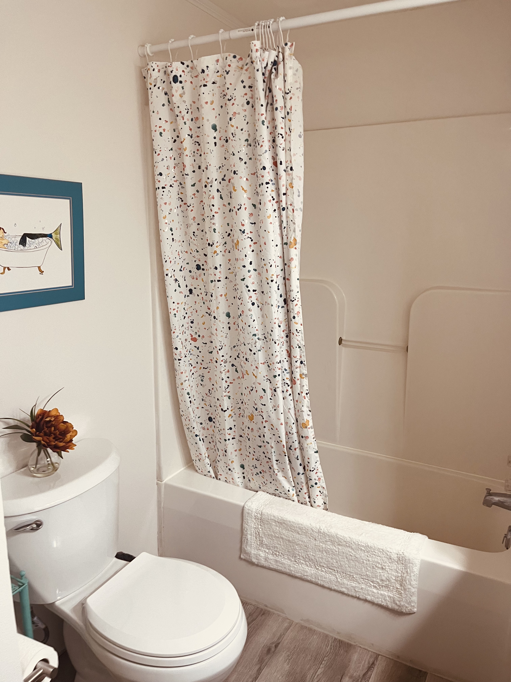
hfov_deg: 53.1
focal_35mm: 26
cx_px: 256
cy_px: 341
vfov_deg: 67.3
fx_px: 512
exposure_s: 1/60
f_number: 1.6
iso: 80
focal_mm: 5.1
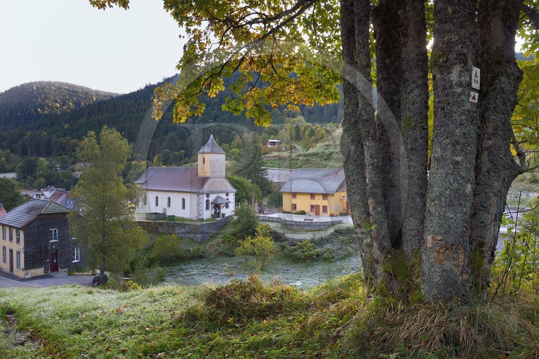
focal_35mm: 29
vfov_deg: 44.9
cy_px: 180
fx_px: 434
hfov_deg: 63.7
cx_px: 270
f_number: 8
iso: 200
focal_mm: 29
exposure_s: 1/50
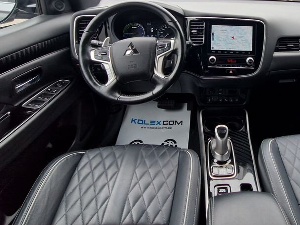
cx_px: 221
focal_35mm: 22
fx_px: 191
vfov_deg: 56.1
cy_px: 41
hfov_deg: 71.7
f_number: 2.2
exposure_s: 1/190
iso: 50
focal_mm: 2.2
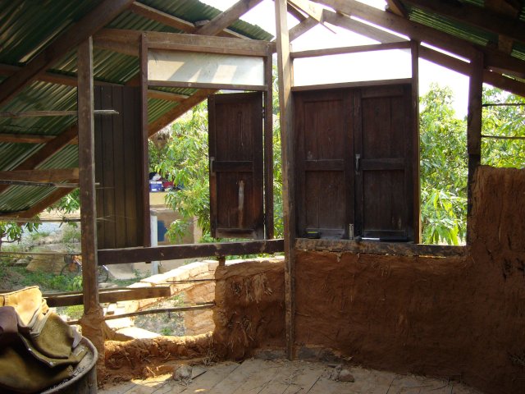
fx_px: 531
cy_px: 197
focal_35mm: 35
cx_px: 262
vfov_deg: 40.7
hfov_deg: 52.6
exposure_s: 1/200
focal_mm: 5.8
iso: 100
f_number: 2.8
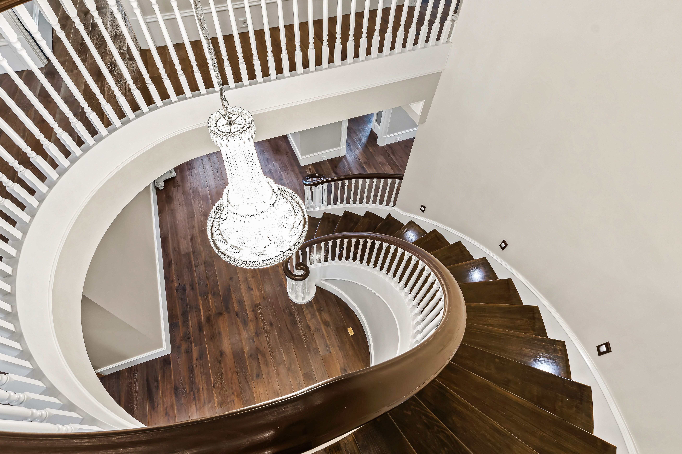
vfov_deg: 73.7
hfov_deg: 96.6
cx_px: 320
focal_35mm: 16
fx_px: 303
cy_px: 241
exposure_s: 1/2.5
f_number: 8
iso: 100
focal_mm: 10
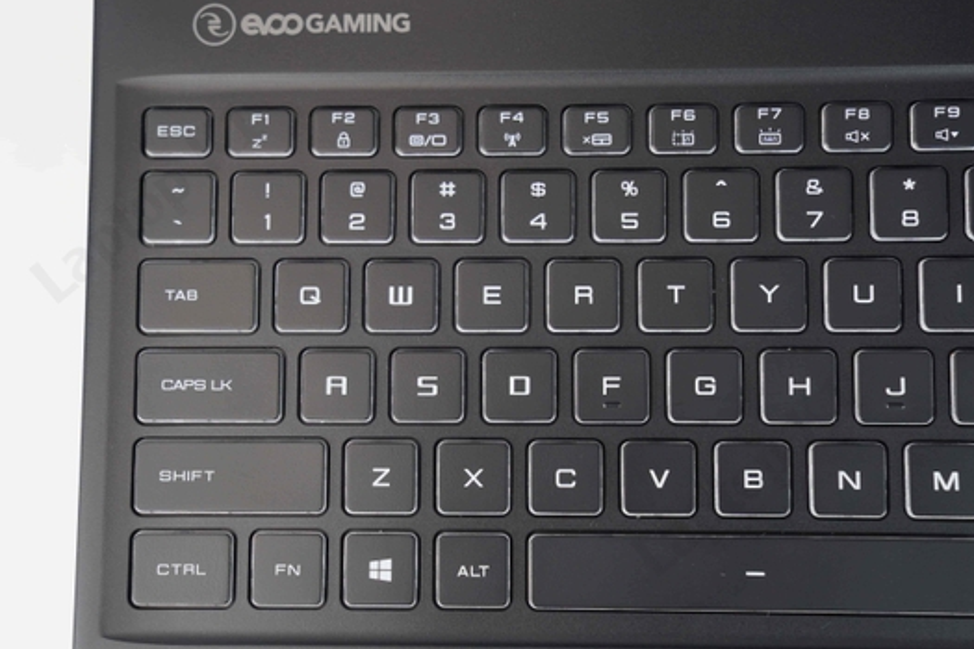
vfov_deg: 23.9
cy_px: 356
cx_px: 449
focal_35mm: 57
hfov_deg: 35.3
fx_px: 1530
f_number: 2.8
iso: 100
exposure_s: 1/60
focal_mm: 33
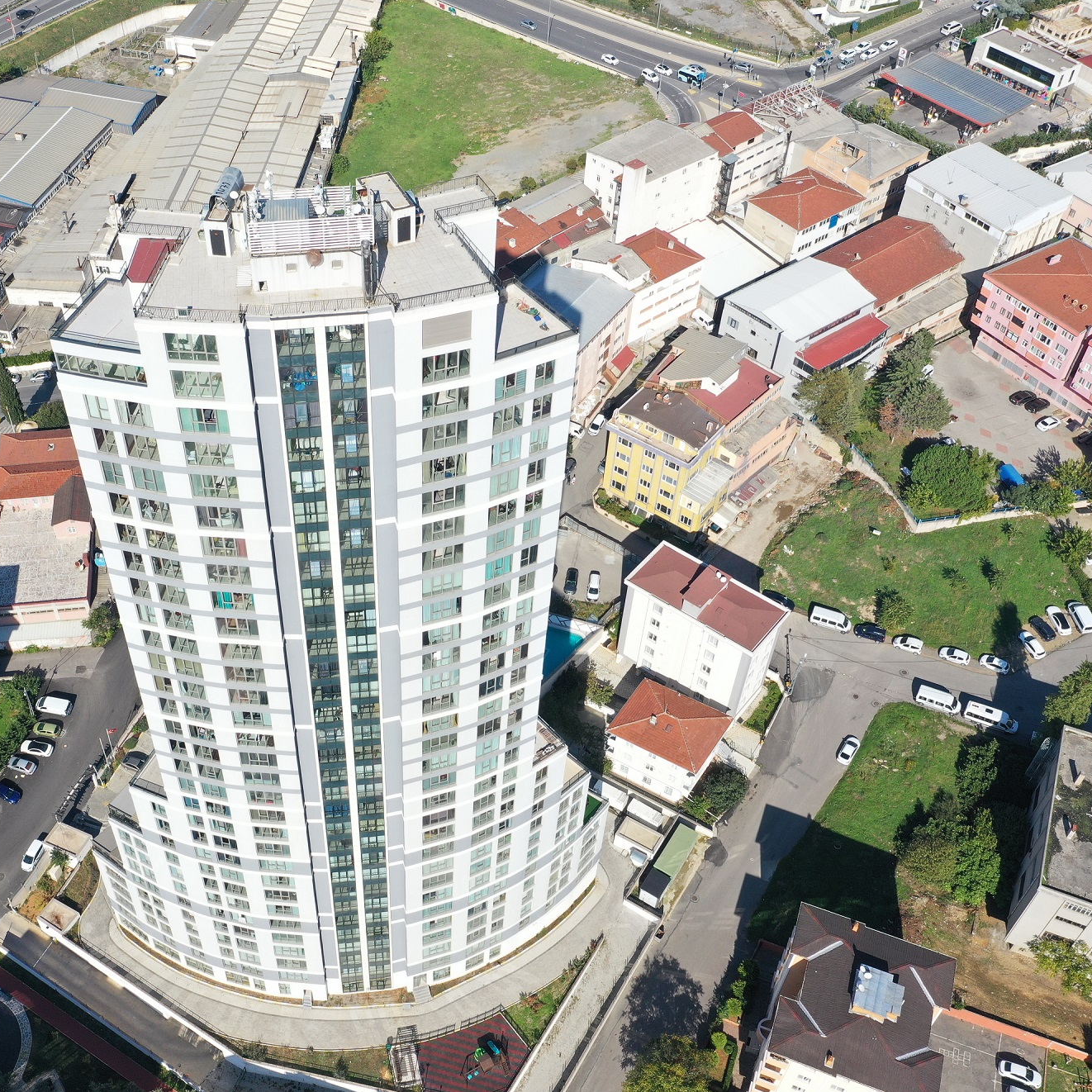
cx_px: 391
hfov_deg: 45.5
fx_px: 1285
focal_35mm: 36
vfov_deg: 46.0
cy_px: 543
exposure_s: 1/500
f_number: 5.6
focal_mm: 10.26
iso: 100
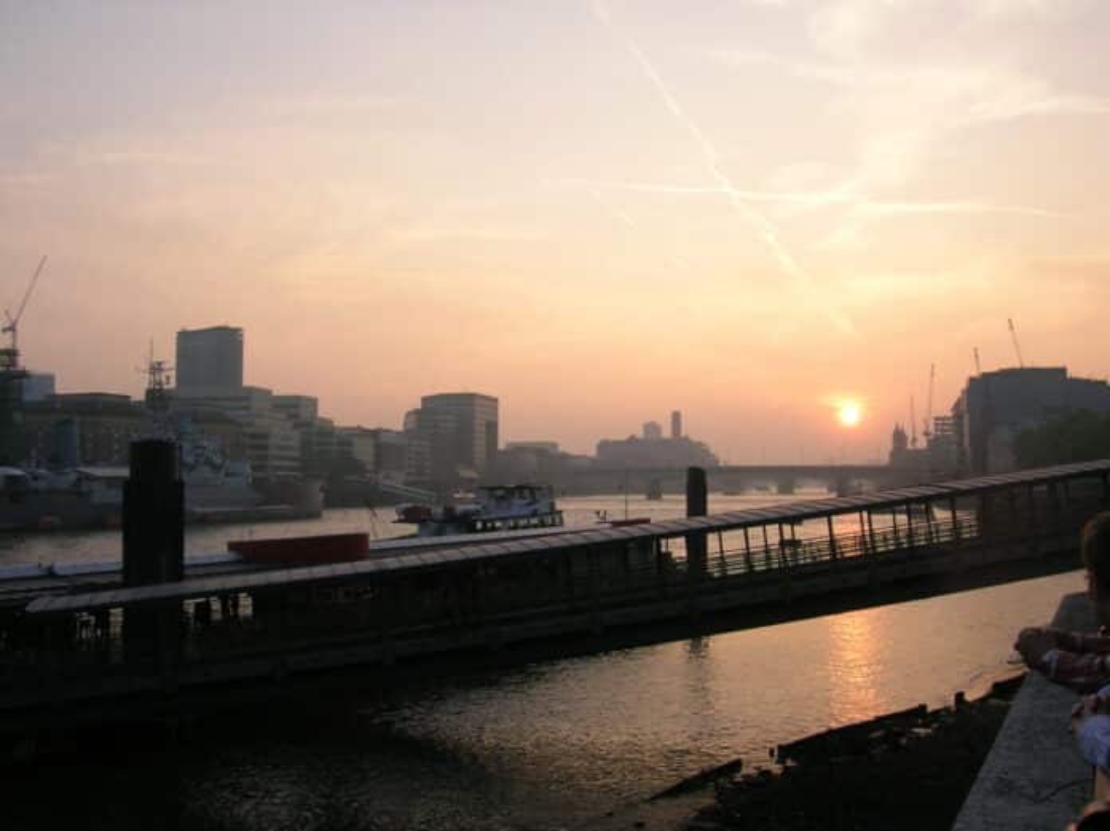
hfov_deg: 54.0
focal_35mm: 34
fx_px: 1089
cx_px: 555
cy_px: 416
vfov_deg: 41.7
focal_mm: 5.7
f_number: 4.9
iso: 50
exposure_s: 1/97.6
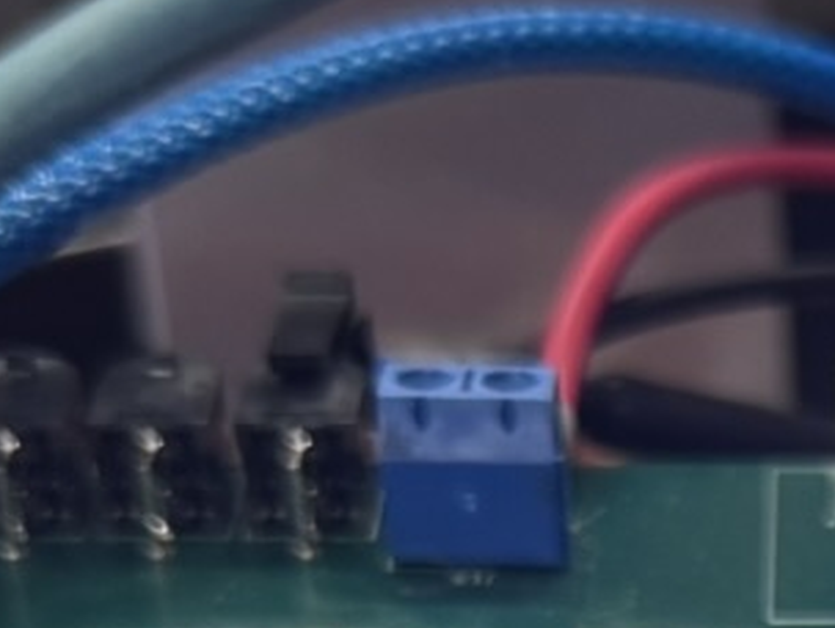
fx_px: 3912
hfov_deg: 11.3
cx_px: 1507
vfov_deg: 8.6
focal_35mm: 162
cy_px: 1372
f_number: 1.78
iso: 125
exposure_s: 1/50
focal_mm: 6.76
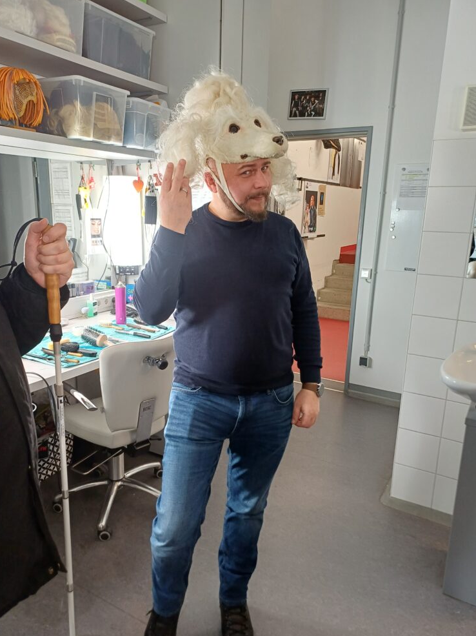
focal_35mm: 26
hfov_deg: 53.0
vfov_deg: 67.3
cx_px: 229
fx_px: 477
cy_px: 319
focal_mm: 4.65
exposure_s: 1/50
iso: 320
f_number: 1.8
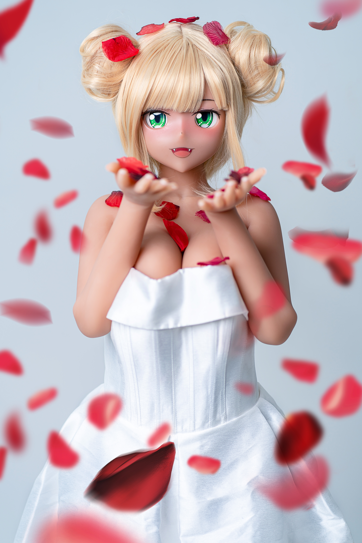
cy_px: 272
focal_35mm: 85
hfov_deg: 16.1
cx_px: 181
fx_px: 1281
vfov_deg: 23.9
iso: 100
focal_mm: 85
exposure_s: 1/100
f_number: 1.8
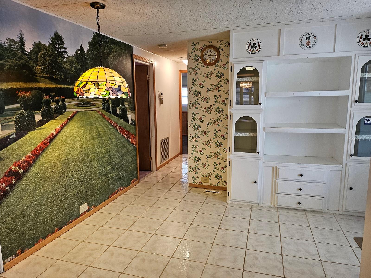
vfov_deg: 56.8
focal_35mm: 24
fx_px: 257
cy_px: 139
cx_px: 186
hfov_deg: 71.6
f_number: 1.8
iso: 250
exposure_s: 1/120
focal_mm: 5
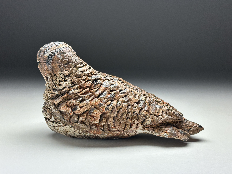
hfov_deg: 39.7
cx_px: 116
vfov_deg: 30.3
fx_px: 322
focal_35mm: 48
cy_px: 87
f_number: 1.78
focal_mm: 6.86
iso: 80
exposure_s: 1/100
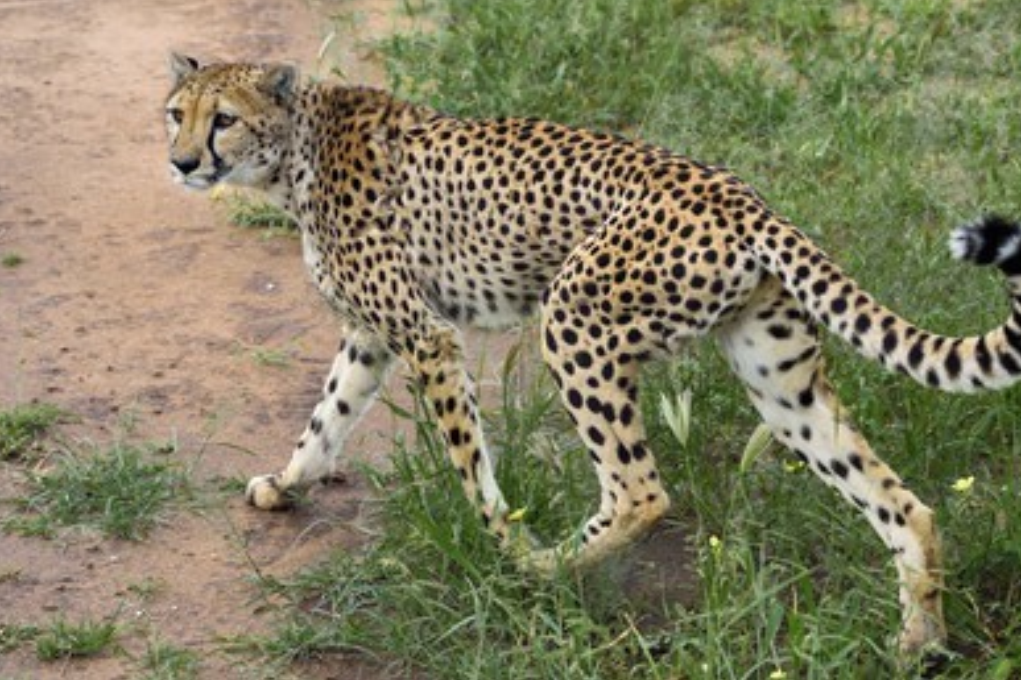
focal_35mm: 126
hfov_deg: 16.3
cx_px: 528
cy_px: 319
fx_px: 3573
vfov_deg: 10.9
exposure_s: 1/1600
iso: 800
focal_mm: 116
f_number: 6.3
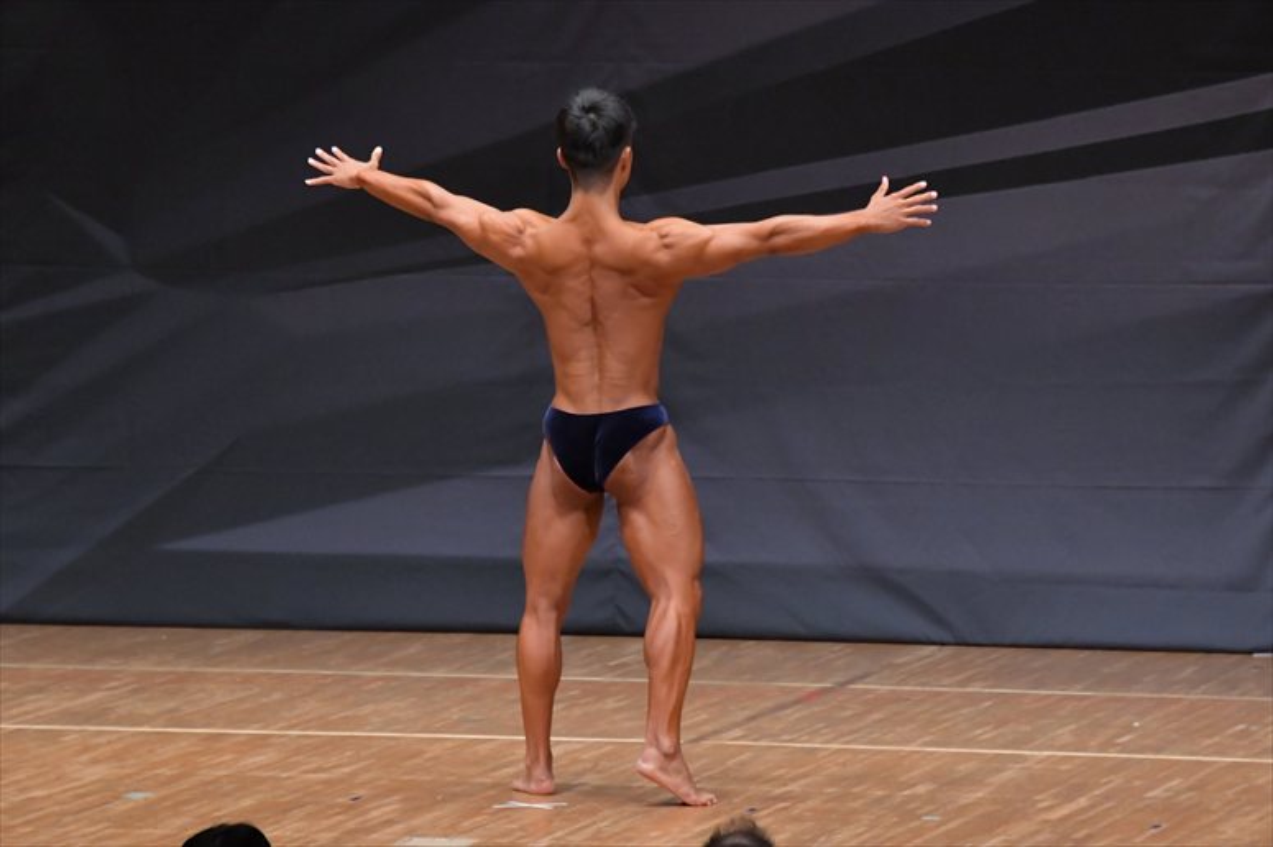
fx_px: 9543
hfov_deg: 7.6
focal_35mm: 270
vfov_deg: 5.1
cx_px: 636
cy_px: 424
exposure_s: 1/400
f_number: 5.6
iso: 6400
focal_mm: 180
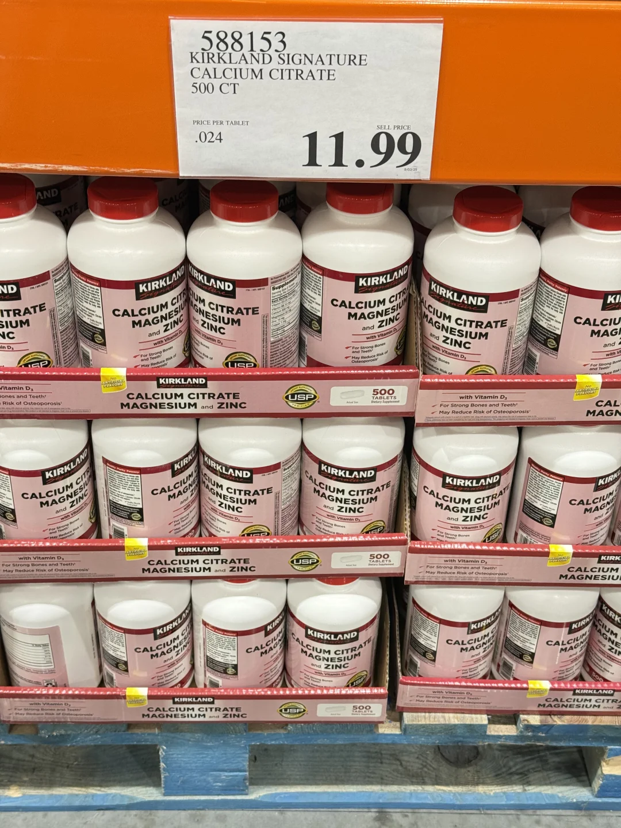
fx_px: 1148
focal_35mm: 48
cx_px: 310
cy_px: 414
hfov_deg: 30.3
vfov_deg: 39.7
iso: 250
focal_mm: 6.76
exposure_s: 1/60
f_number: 1.78
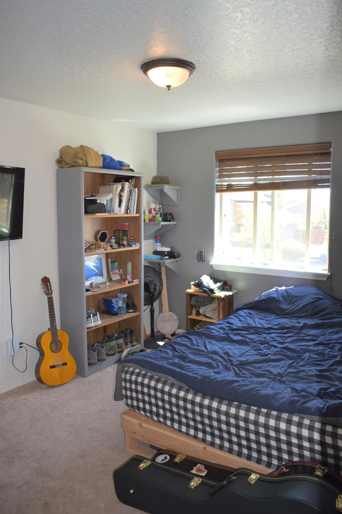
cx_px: 171
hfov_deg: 47.9
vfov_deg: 67.4
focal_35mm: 27
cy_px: 257
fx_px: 385
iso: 200
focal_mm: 18
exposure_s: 1/60
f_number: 3.5
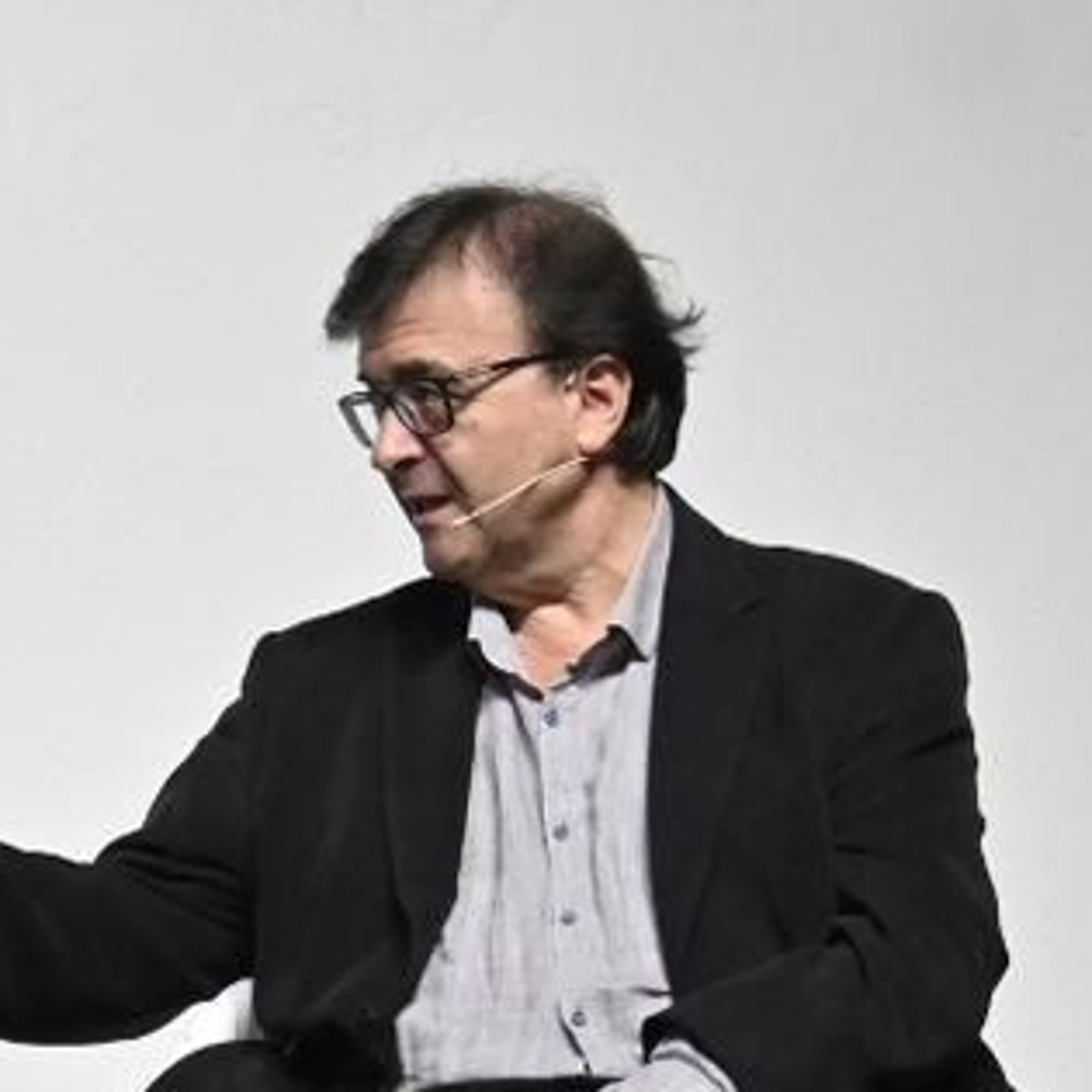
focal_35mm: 499
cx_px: -361
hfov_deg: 3.5
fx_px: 17815
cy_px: 1433
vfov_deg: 3.5
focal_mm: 77
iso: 1000
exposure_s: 1/200
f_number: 5
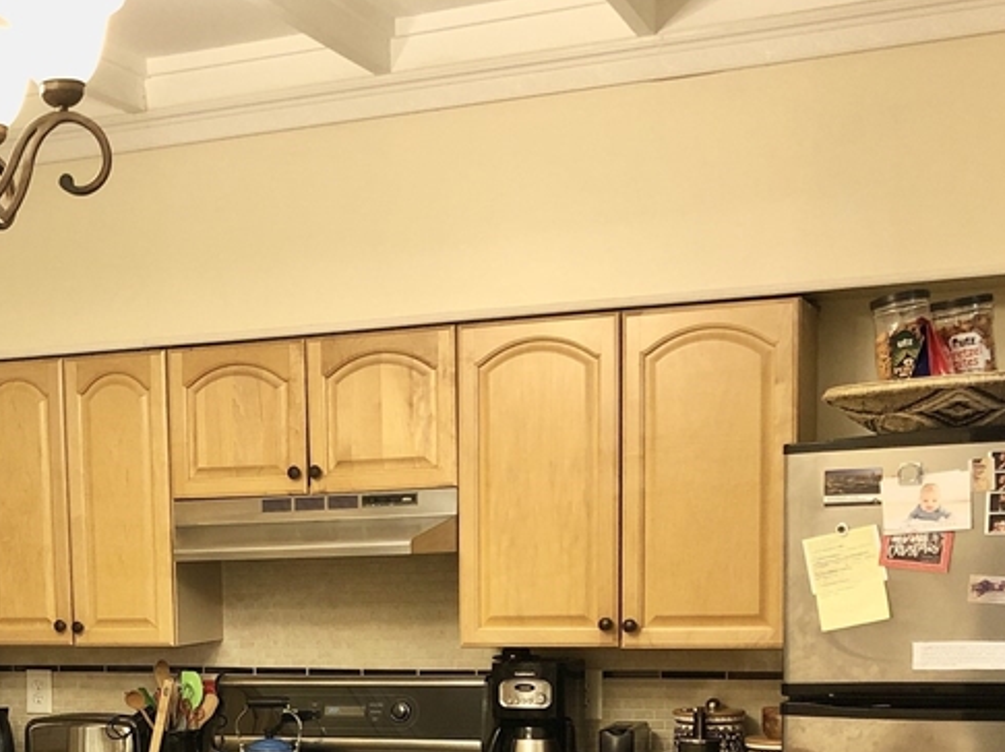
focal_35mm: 59
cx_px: 188
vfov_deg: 23.8
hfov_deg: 31.8
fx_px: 1712
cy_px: 746
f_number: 1.8
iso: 50
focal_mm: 3.99
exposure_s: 1/15
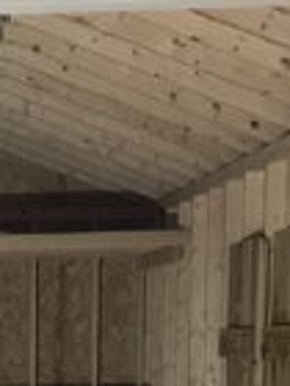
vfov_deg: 13.4
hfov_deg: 10.1
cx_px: -180
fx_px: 1575
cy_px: 529
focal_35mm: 141
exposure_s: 1/60
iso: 160
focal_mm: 3
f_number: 1.8
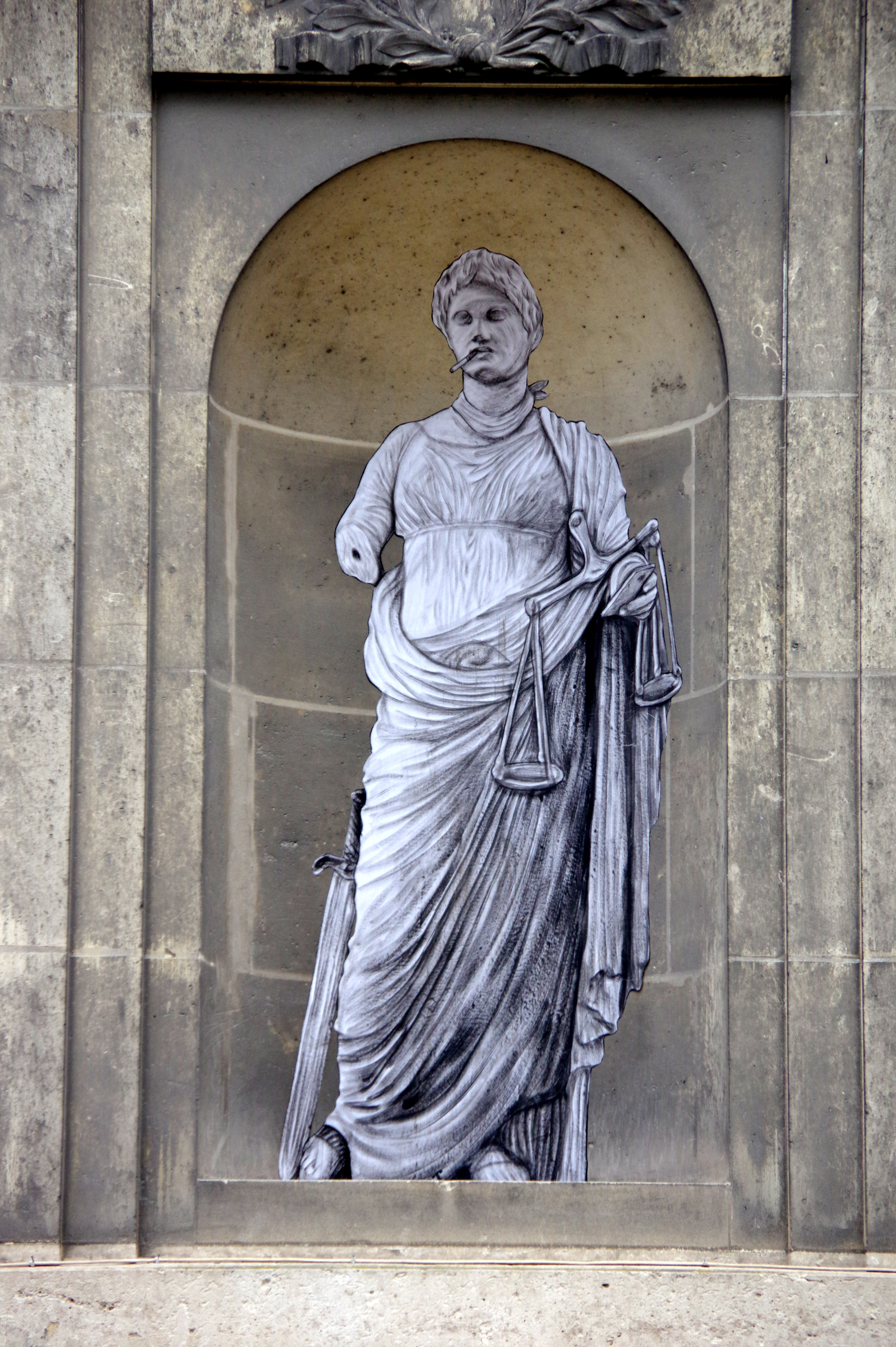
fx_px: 6433
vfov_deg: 12.0
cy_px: 674
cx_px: 448
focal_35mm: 172
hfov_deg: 8.0
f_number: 5.6
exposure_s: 1/200
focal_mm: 115
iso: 800
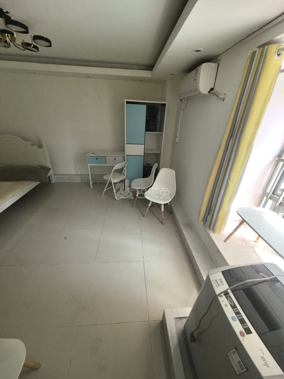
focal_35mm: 13
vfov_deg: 106.2
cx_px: 142
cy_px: 190
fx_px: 142
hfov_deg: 89.9
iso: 50
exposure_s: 1/104
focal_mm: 1.95
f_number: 2.2
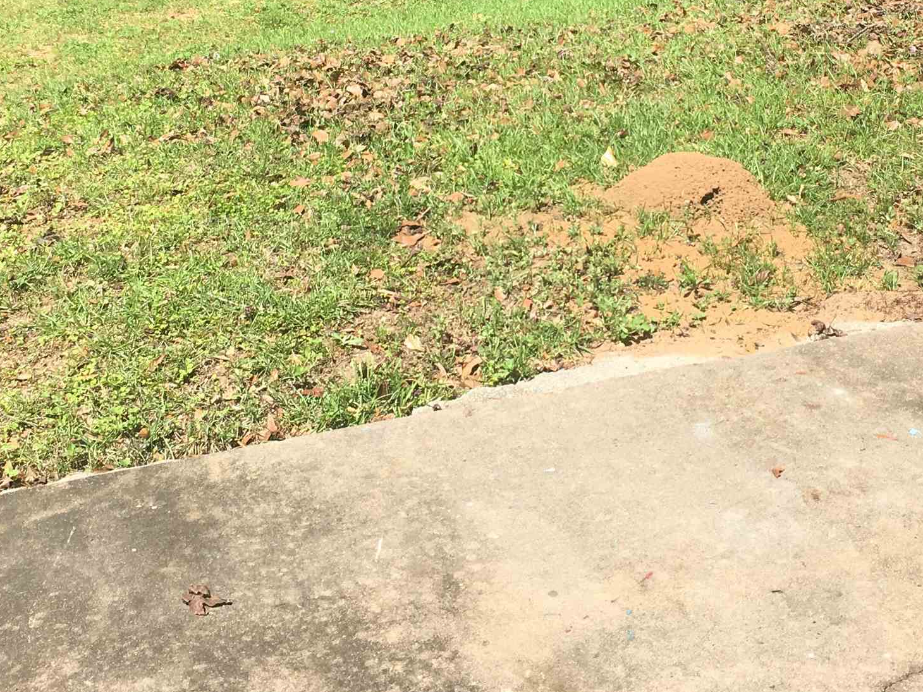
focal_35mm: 61
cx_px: 523
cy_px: 74
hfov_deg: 31.6
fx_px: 1627
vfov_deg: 23.4
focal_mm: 4.15
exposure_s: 1/810
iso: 25
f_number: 2.2
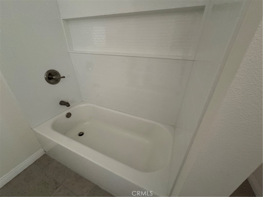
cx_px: 132
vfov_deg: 85.7
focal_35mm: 14
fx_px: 106
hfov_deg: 102.1
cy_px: 98
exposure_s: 1/60
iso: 800
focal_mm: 2.22
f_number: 2.2
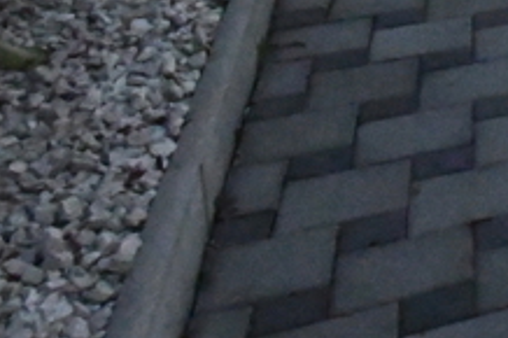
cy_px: -254
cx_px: 1228
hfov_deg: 14.6
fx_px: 1241
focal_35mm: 88
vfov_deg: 13.9
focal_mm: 11
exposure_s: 1/2000
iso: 16000
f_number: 22
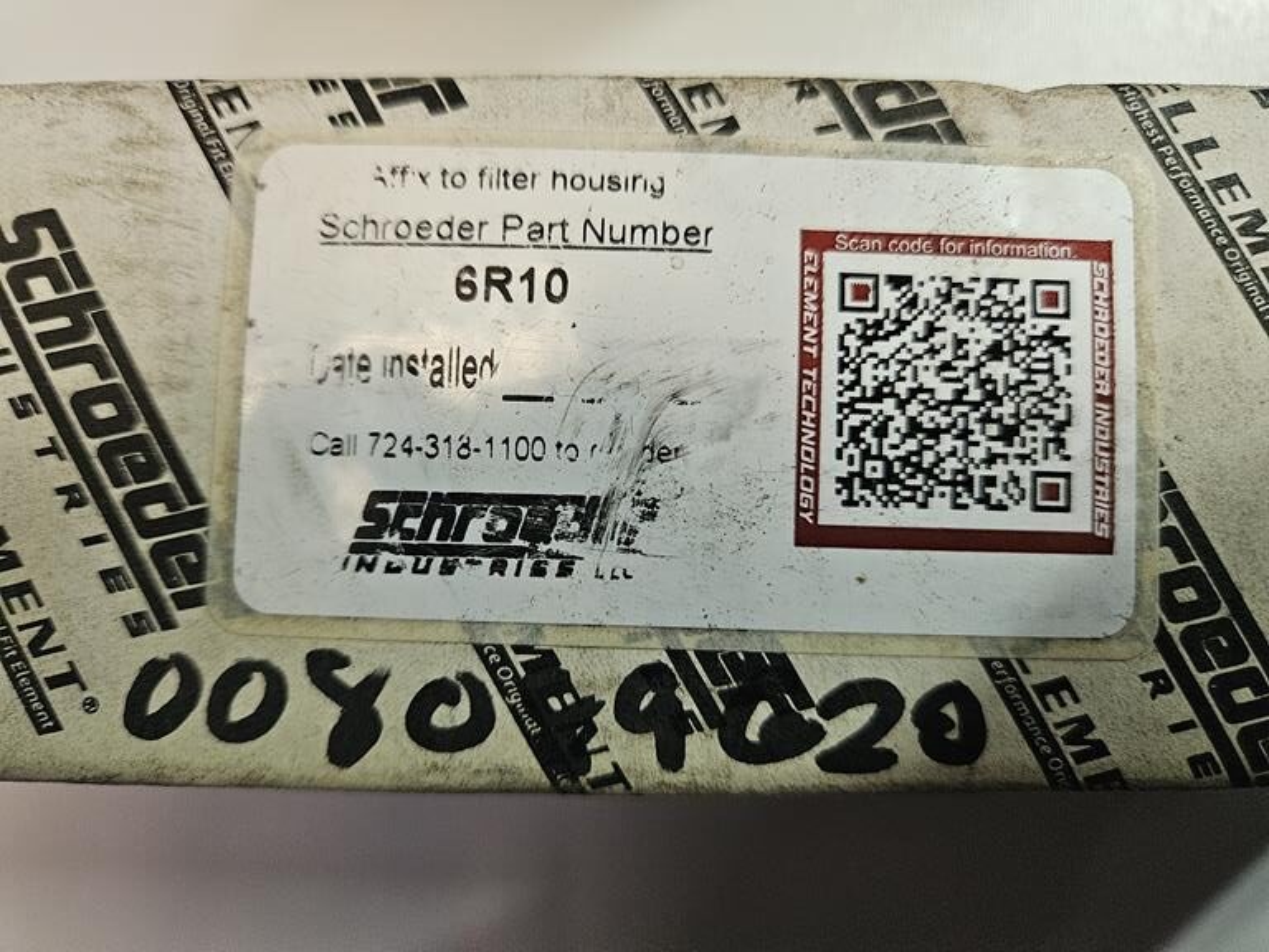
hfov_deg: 73.9
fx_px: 843
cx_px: 634
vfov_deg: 58.9
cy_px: 476
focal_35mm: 23
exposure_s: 1/142
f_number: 1.8
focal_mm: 5.4
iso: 640
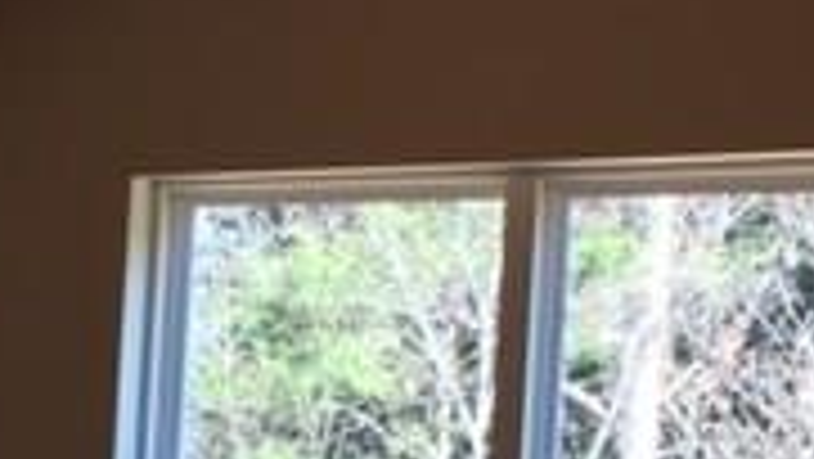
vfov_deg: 10.7
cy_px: 468
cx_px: 76
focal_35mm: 112
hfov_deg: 18.8
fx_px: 2418
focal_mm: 4.15
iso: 32
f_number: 2.2
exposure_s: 1/60
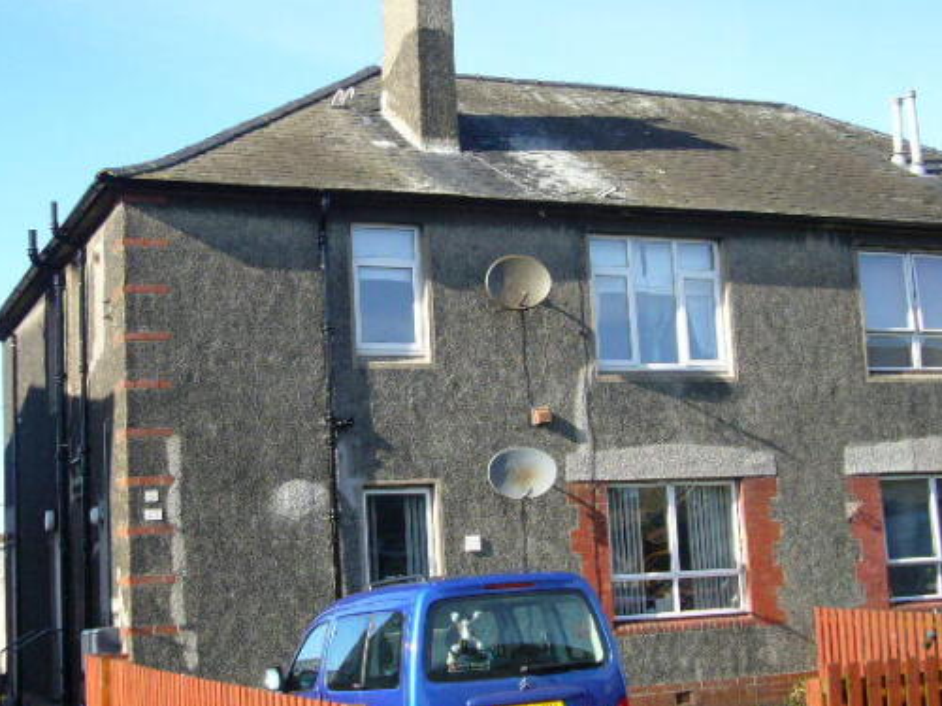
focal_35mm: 56
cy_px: 317
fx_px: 1524
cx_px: 421
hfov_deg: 34.3
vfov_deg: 26.1
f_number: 3
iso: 80
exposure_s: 1/400
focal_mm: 5.7
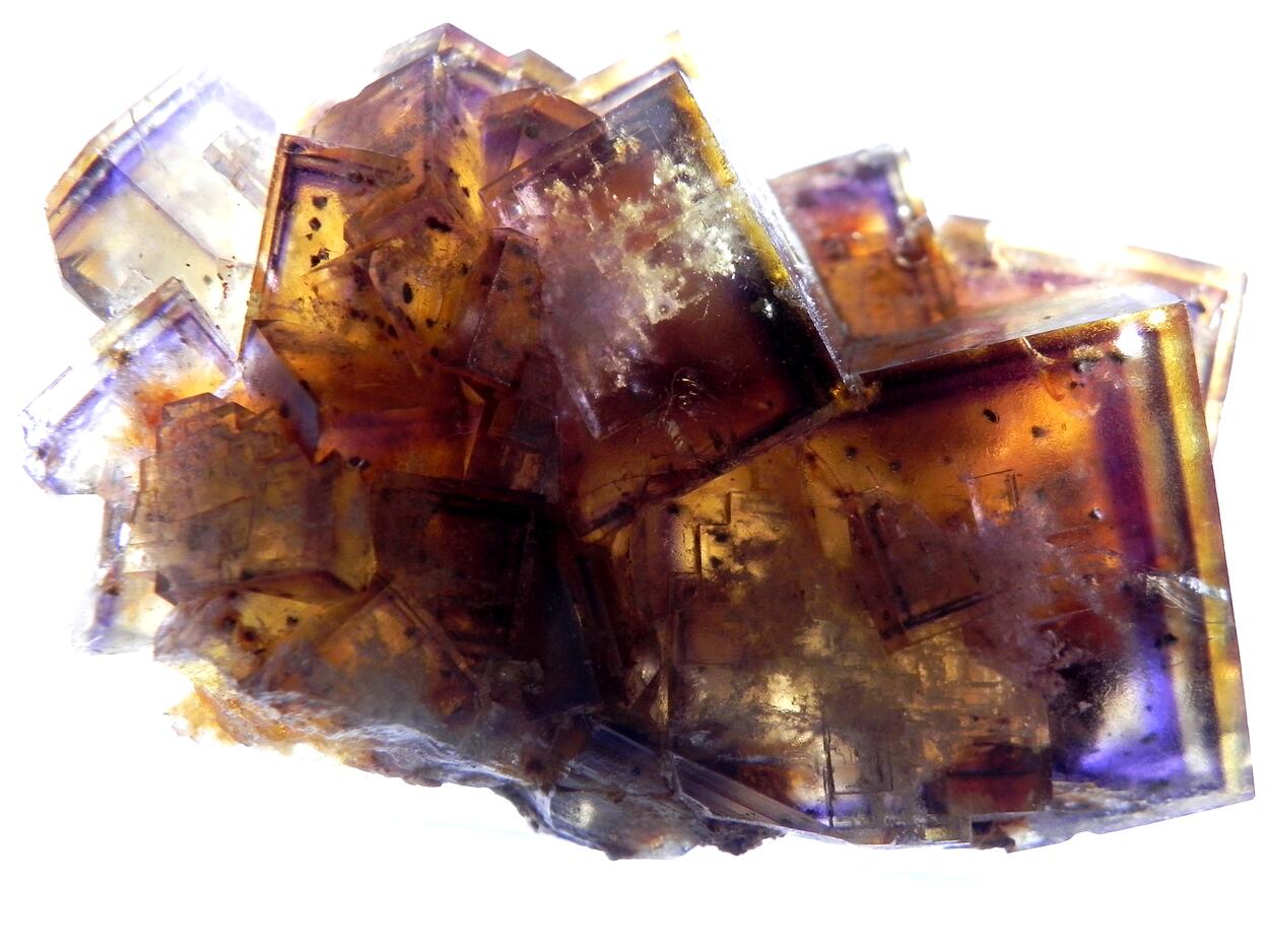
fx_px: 1503
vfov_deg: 35.1
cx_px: 634
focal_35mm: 41
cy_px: 476
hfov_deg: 45.8
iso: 279
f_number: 3.2
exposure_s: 1/27.1
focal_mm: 7.3
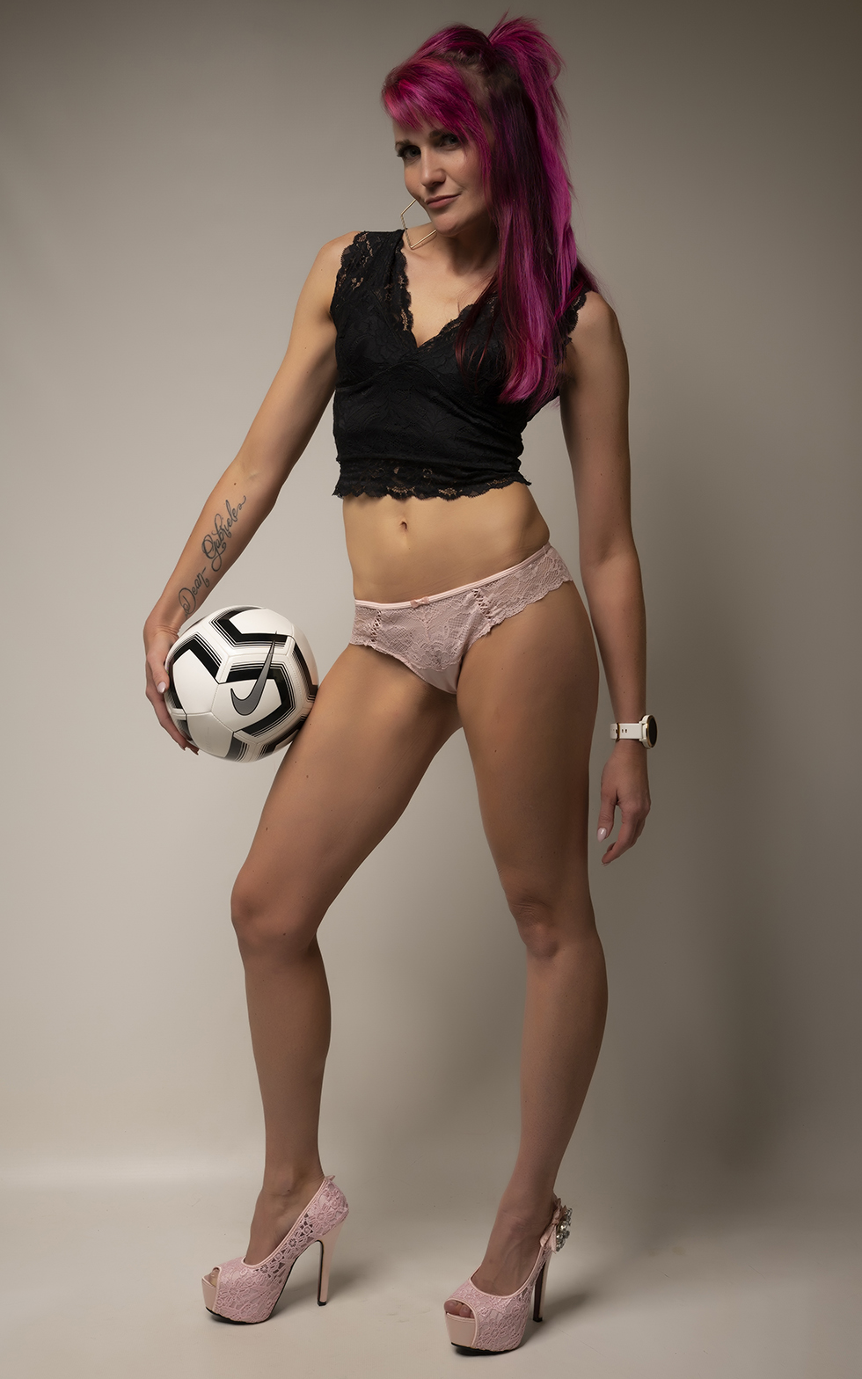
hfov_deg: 24.9
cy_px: 679
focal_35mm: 52
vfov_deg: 38.9
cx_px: 441
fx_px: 1955
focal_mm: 50
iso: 125
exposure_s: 1/200
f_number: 7.1
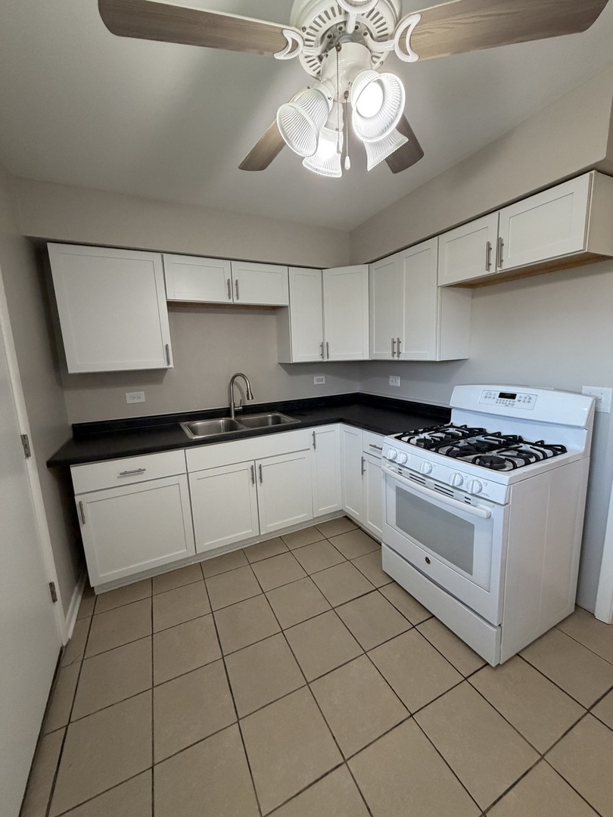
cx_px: 306
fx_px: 331
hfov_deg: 85.7
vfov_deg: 102.1
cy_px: 408
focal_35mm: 14
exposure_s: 1/120
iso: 320
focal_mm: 2.22
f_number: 2.2
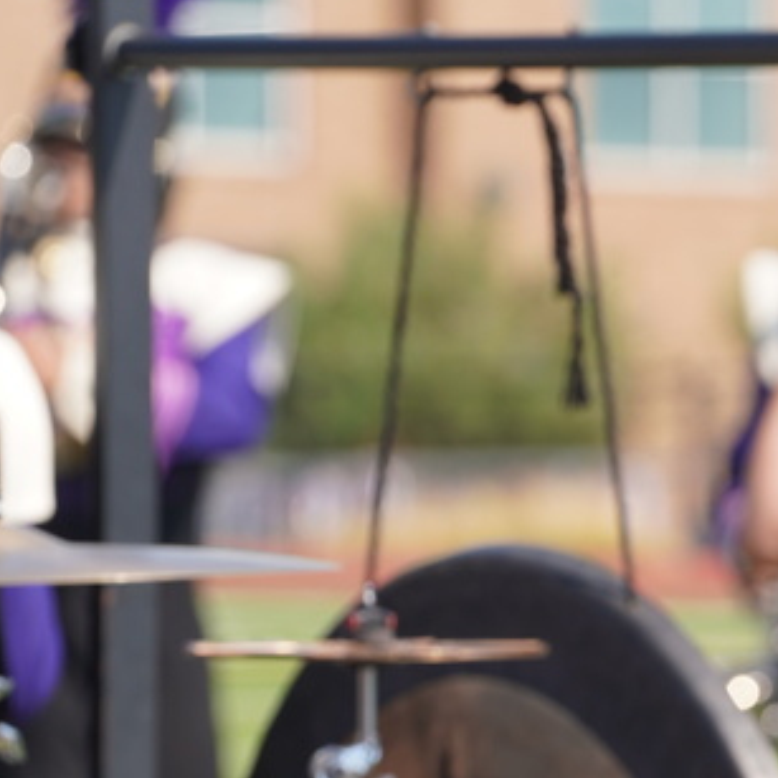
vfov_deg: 3.1
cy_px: 792
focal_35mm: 562
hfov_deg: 3.1
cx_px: 1128
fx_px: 14290
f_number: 6.3
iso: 100
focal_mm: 198
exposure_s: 1/320
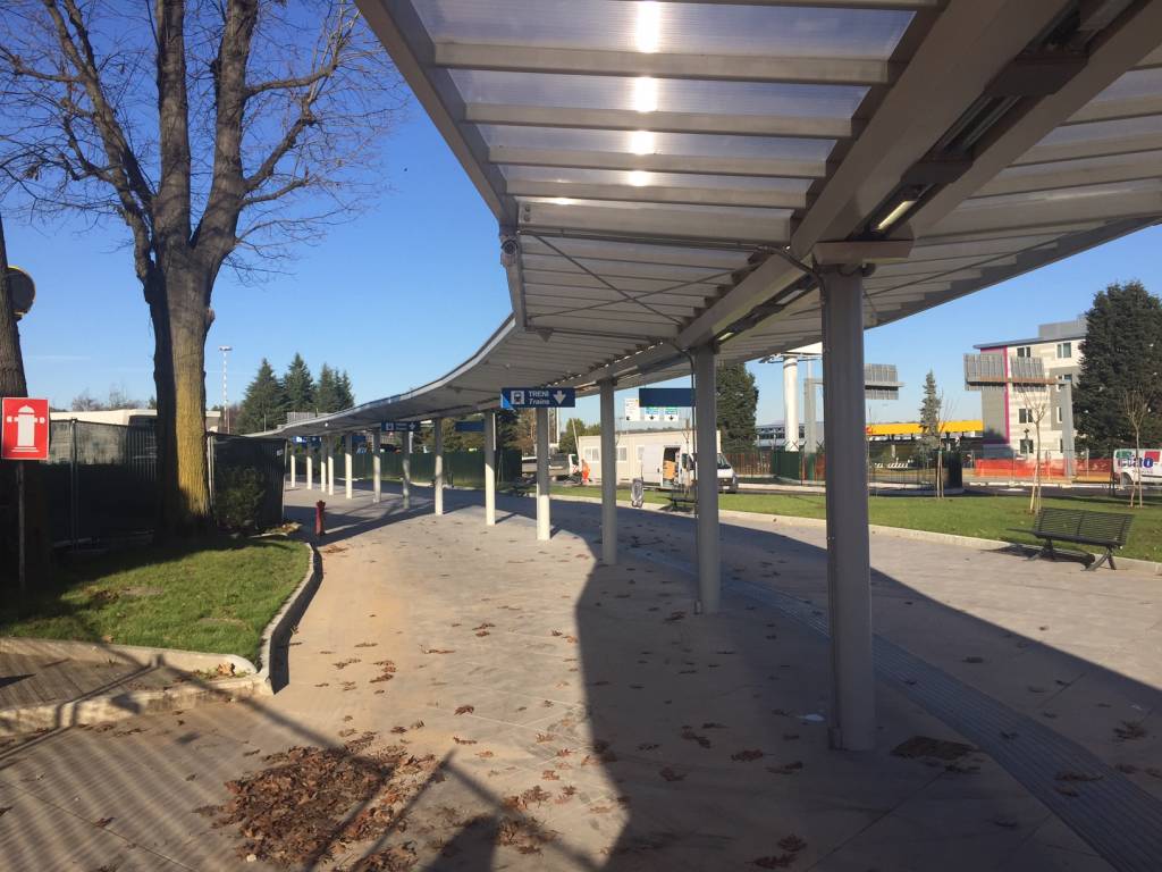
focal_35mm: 29
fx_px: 973
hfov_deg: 61.7
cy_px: 436
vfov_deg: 48.2
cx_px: 581
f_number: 2.2
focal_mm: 4.15
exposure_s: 1/1799
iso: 32
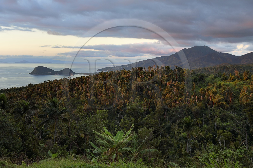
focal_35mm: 40
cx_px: 126
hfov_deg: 48.5
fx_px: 281
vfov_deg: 33.3
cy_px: 84
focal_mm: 40
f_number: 6.3
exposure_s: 1/80
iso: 800
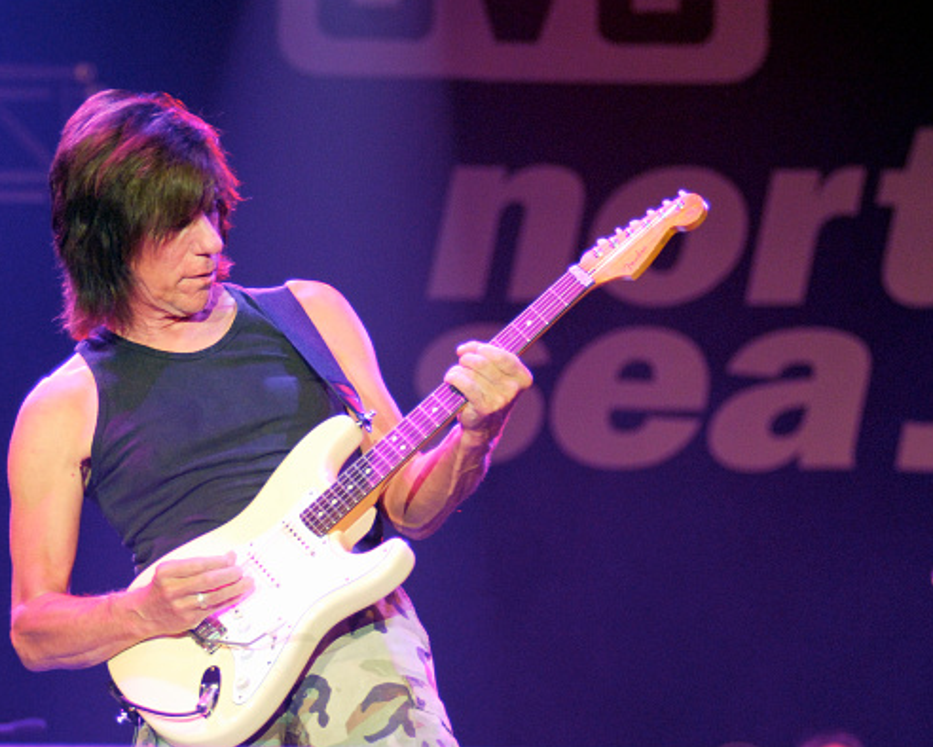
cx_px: 421
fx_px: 4933
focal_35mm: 179
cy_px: 375
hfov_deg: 10.8
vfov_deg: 8.7
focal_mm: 105
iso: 800
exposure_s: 1/160
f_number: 2.8
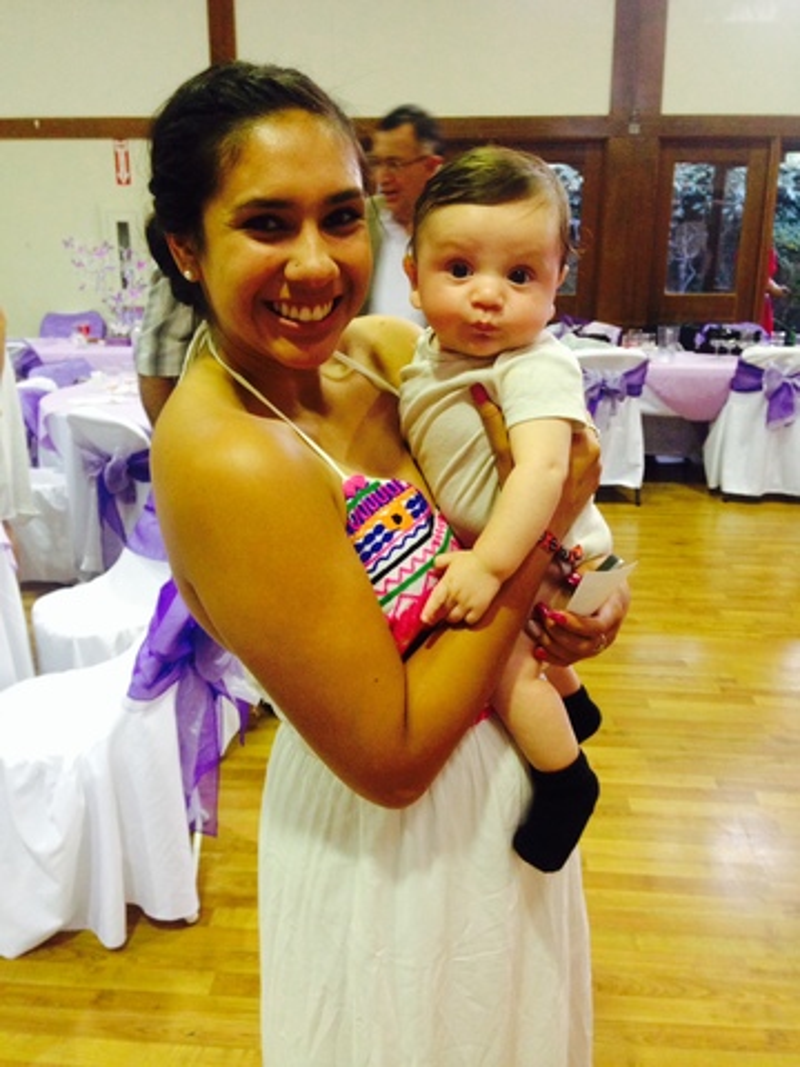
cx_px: 400
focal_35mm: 33
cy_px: 534
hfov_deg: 42.9
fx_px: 1017
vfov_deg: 55.4
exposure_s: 1/20
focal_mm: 4.12
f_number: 2.4
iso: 250
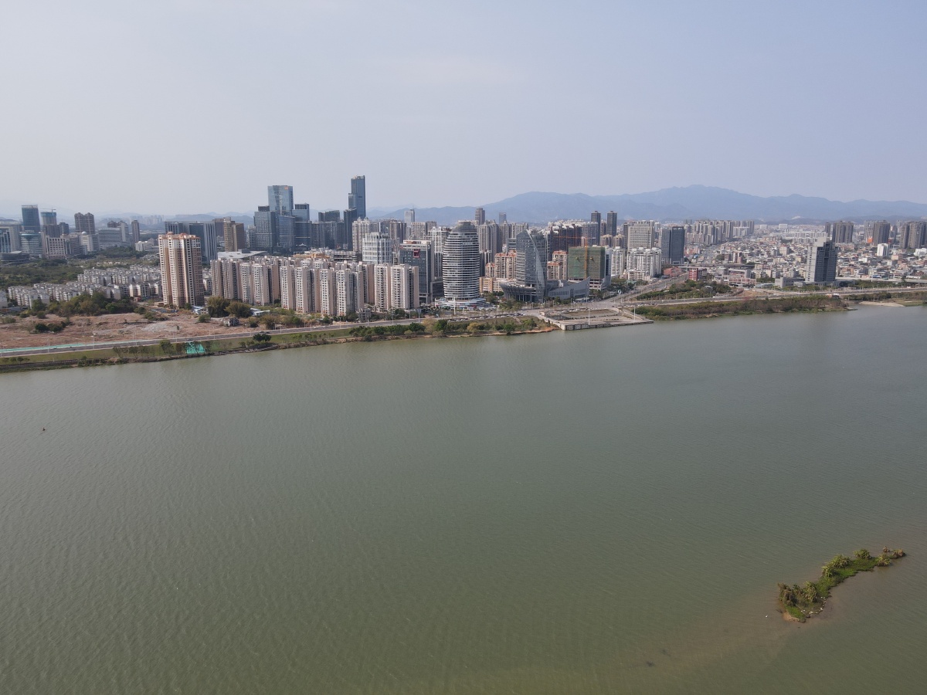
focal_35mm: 24
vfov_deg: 56.8
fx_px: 643
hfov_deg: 71.6
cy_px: 348
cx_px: 464
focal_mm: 4.5
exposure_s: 1/725
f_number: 2.8
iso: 100
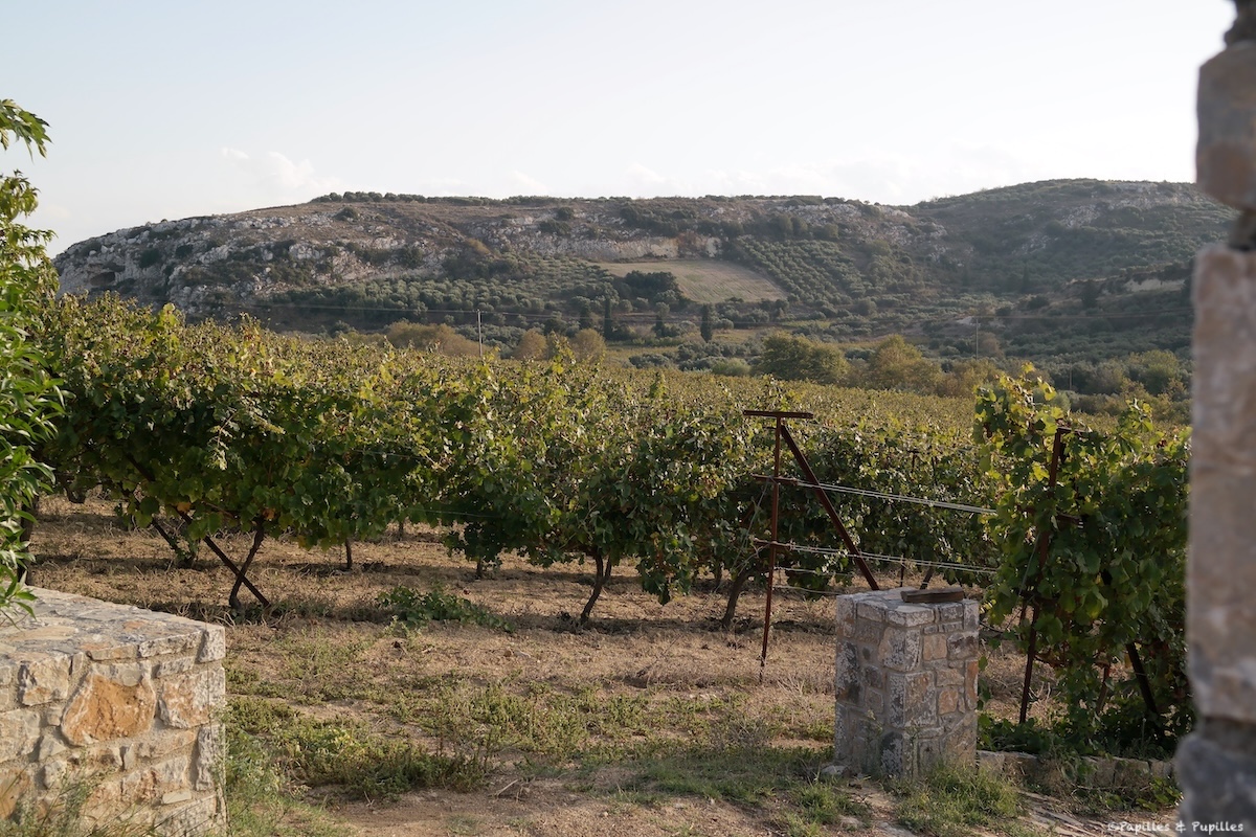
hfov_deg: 45.4
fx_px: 1500
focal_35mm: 43
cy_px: 418
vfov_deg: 31.2
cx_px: 628
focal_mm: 28
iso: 200
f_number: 6.3
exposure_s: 1/250
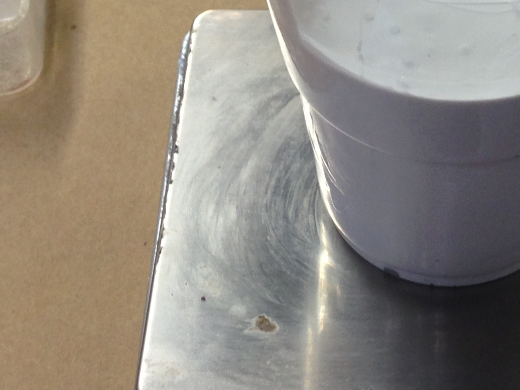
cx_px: 456
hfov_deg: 18.6
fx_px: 1562
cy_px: 91
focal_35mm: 104
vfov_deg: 14.2
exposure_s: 1/24
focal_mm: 4.12
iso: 50
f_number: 2.4
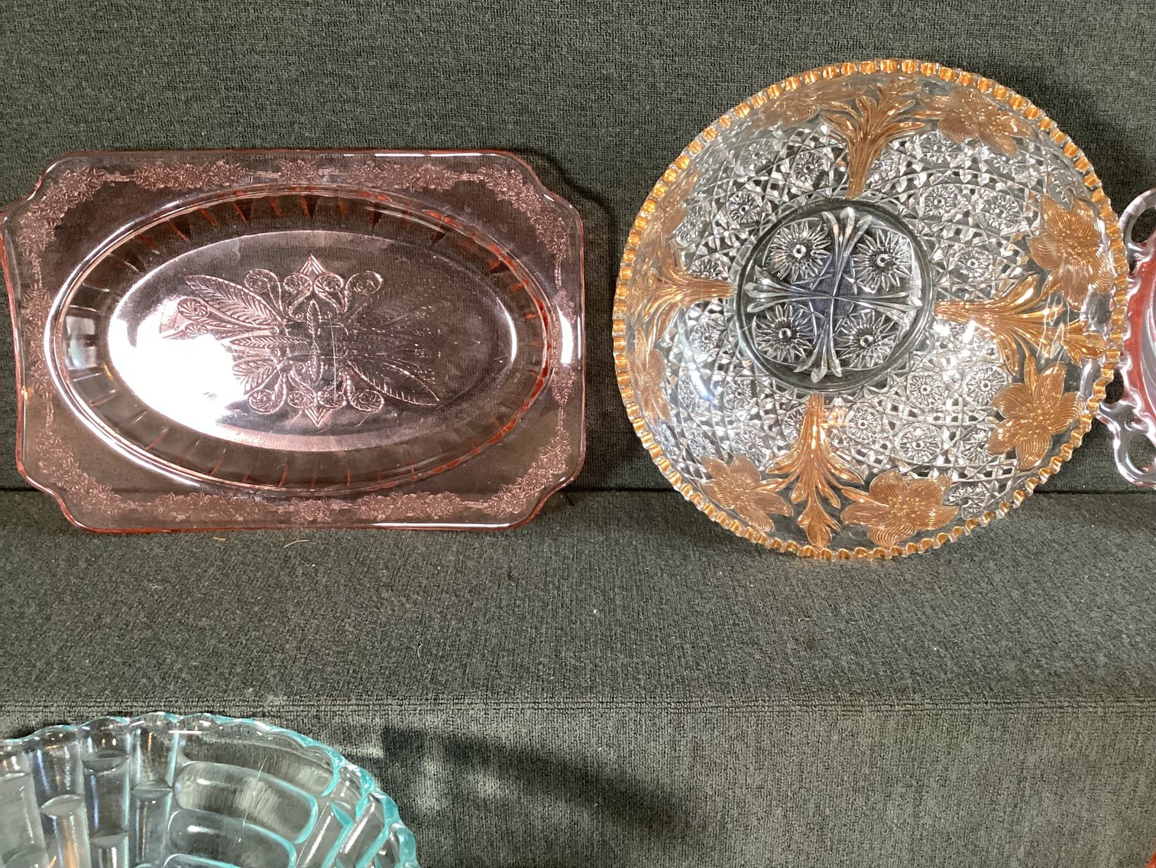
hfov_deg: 58.3
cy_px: 434
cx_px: 578
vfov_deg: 45.4
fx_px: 1035
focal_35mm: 31
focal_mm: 3.3
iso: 250
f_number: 2.4
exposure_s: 1/33
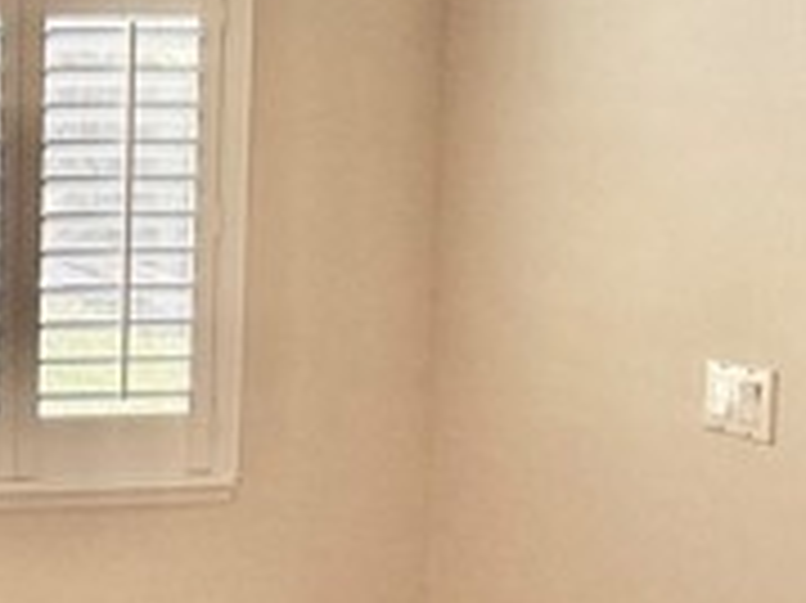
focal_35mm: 50
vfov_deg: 28.9
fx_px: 1163
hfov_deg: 30.6
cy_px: 216
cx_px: -225
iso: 50
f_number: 2.2
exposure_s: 1/202
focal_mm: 2.22
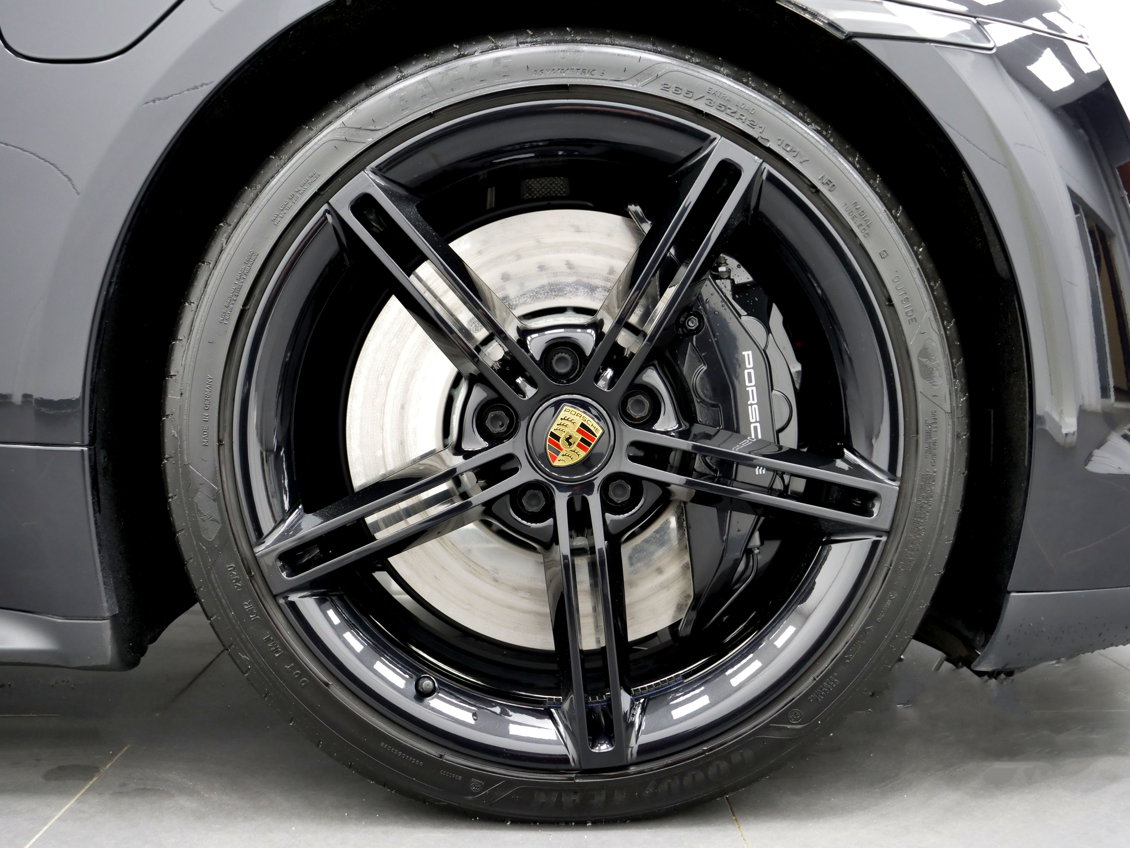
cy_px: 424
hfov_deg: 54.0
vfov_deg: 41.8
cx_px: 565
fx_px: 1110
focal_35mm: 34
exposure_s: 1/60
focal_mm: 17
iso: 1600
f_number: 3.9
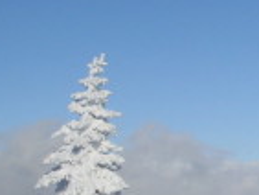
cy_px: 147
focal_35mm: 129
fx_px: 966
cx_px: 360
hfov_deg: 14.5
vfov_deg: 11.5
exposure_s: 1/500
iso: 80
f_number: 8.4
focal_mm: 6.3
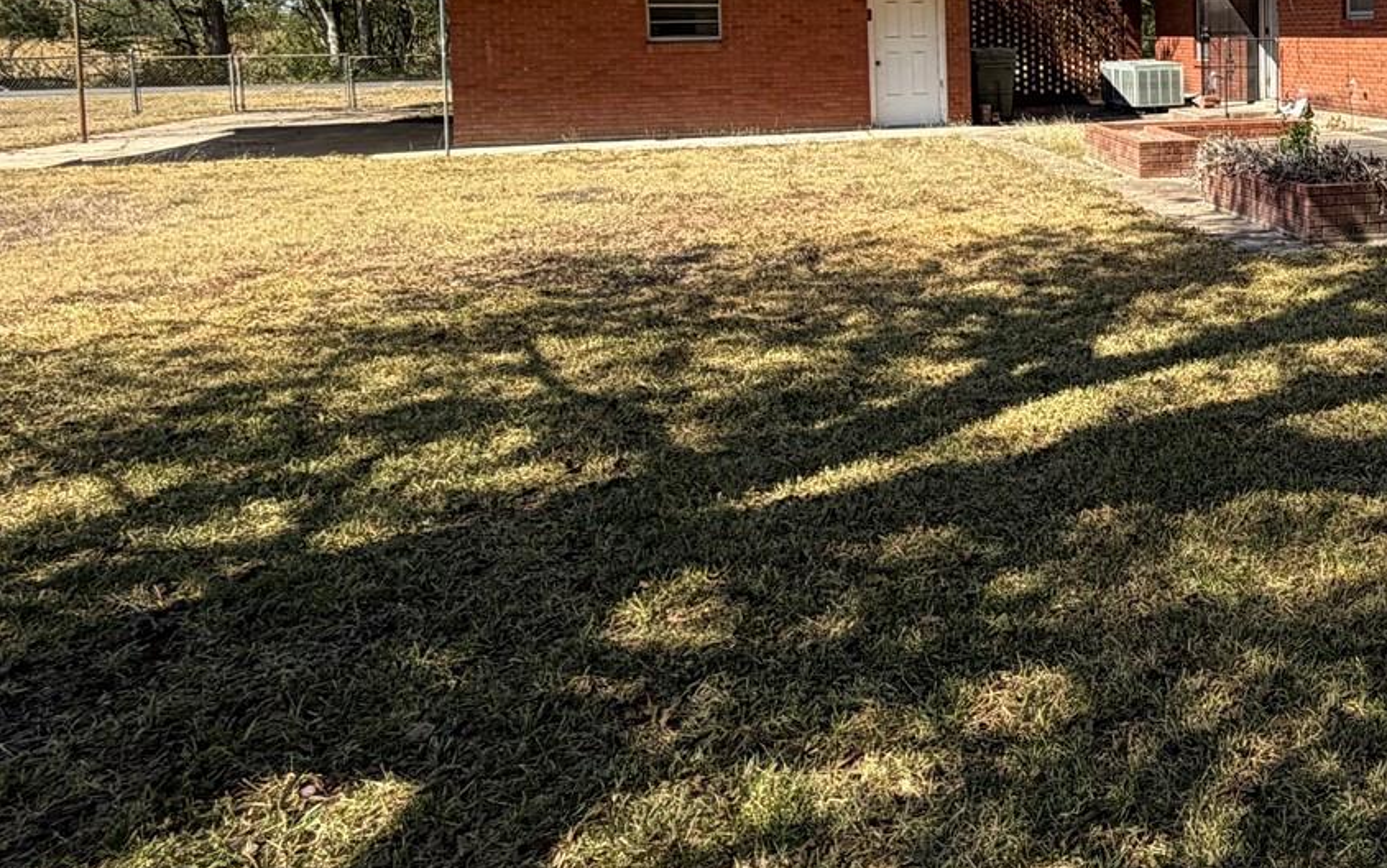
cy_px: 113
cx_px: 1313
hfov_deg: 47.1
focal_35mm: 36
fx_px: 1361
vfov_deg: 33.8
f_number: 2.2
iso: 32
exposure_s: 1/770
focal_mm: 2.22
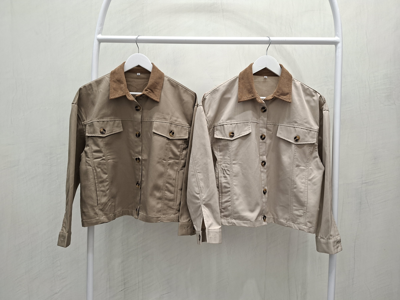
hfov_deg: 73.9
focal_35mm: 23
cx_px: 200
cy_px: 150
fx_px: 266
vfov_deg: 58.9
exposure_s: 1/100
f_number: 1.8
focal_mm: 5.54
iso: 125
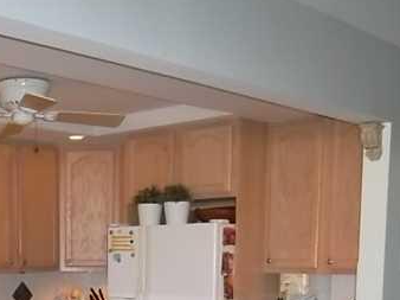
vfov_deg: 21.7
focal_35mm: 64
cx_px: 6
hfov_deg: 28.5
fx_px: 739
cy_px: 330
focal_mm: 4.9
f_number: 3.5
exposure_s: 1/45
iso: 400
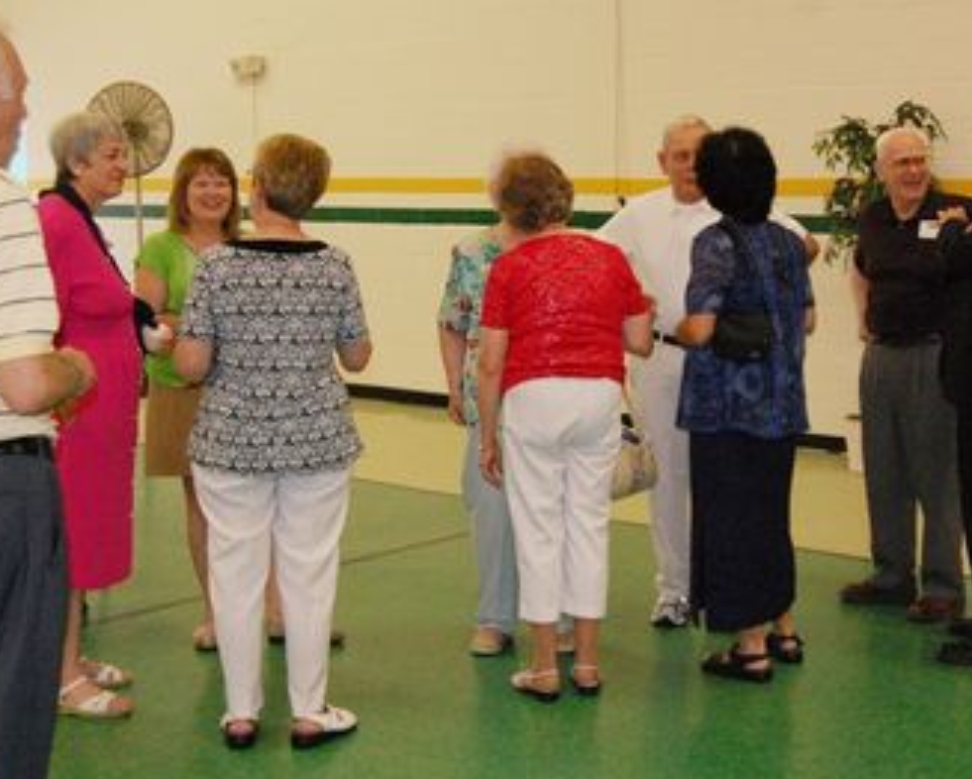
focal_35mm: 55
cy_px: 390
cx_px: 550
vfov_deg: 27.6
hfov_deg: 34.1
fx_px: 1583
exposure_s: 1/60
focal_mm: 32
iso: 1600
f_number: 5.6
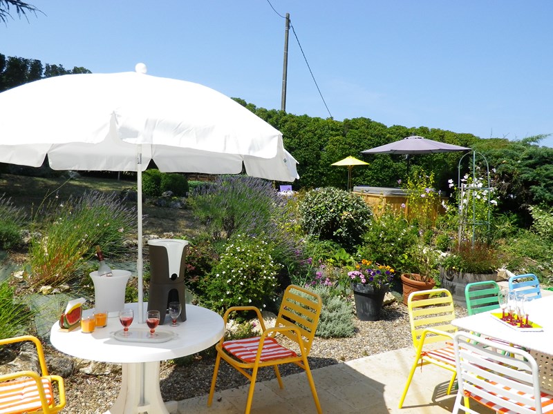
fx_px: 463
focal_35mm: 29
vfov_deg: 48.2
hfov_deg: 61.7
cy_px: 207
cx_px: 276
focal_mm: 5.2
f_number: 3.7
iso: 100
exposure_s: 1/800
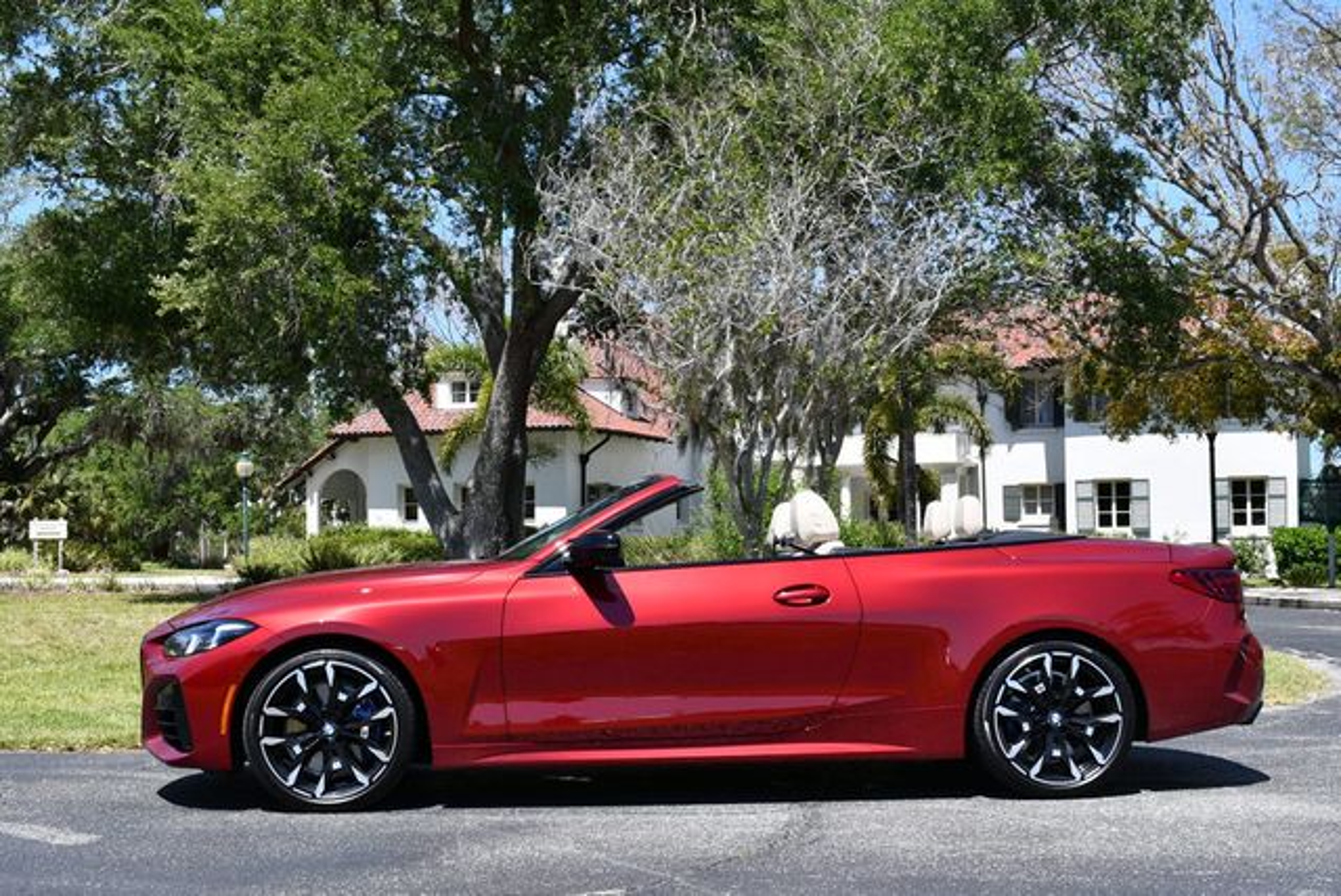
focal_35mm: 48
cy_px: 448
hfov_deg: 41.1
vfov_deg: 28.1
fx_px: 1790
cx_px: 670
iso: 110
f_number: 8
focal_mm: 24
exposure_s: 1/250
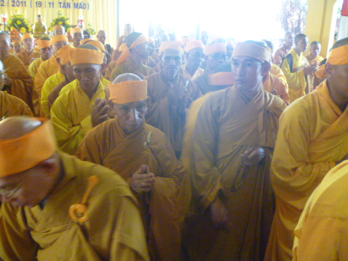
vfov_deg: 40.7
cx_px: 174
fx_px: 352
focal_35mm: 35
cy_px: 130
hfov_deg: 52.6
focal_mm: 6.3
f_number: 3.5
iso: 800
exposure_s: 1/15
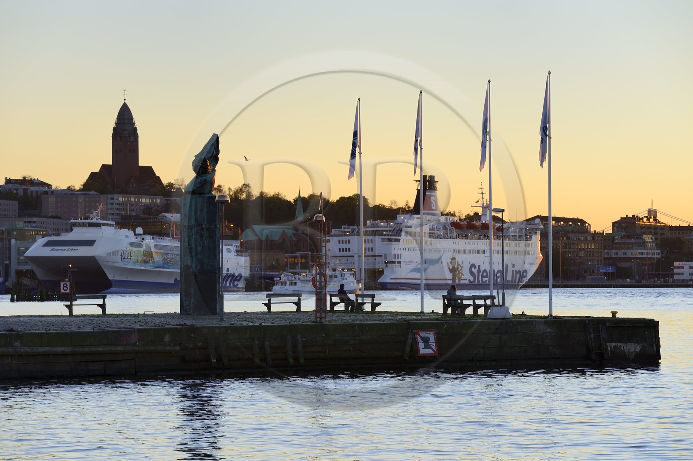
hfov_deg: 13.7
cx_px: 346
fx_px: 2885
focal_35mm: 150
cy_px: 230
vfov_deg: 9.1
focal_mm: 150
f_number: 8
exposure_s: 1/160
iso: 200
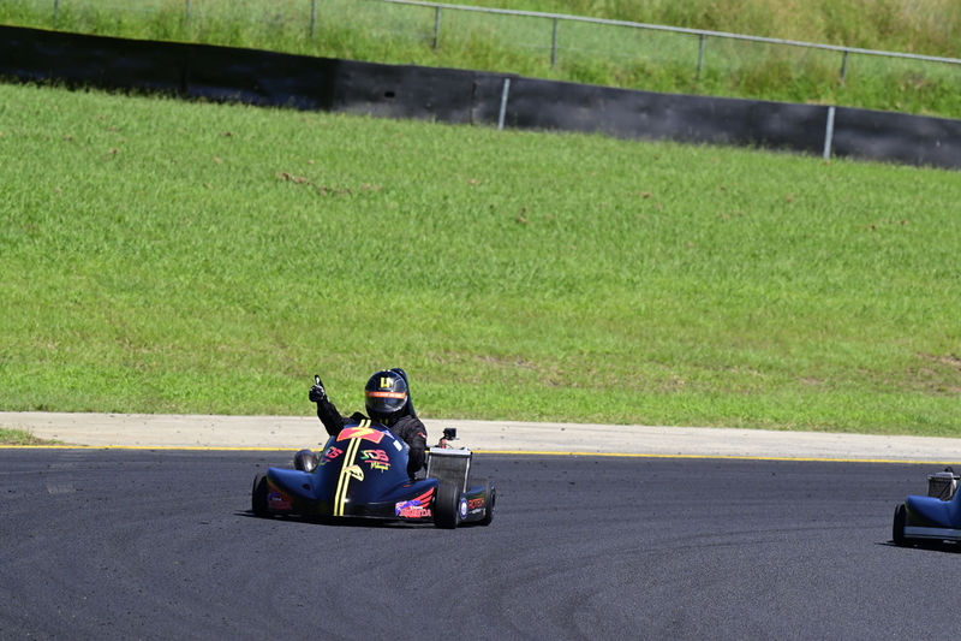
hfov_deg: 5.4
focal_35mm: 380
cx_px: 480
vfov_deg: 3.6
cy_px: 320
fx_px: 10141
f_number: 11
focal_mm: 380
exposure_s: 1/640
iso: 500
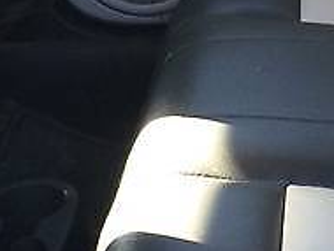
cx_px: 348
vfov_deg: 12.2
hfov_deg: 15.8
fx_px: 1179
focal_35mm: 122
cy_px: 125
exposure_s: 1/33
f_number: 2.2
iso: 50
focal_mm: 4.2
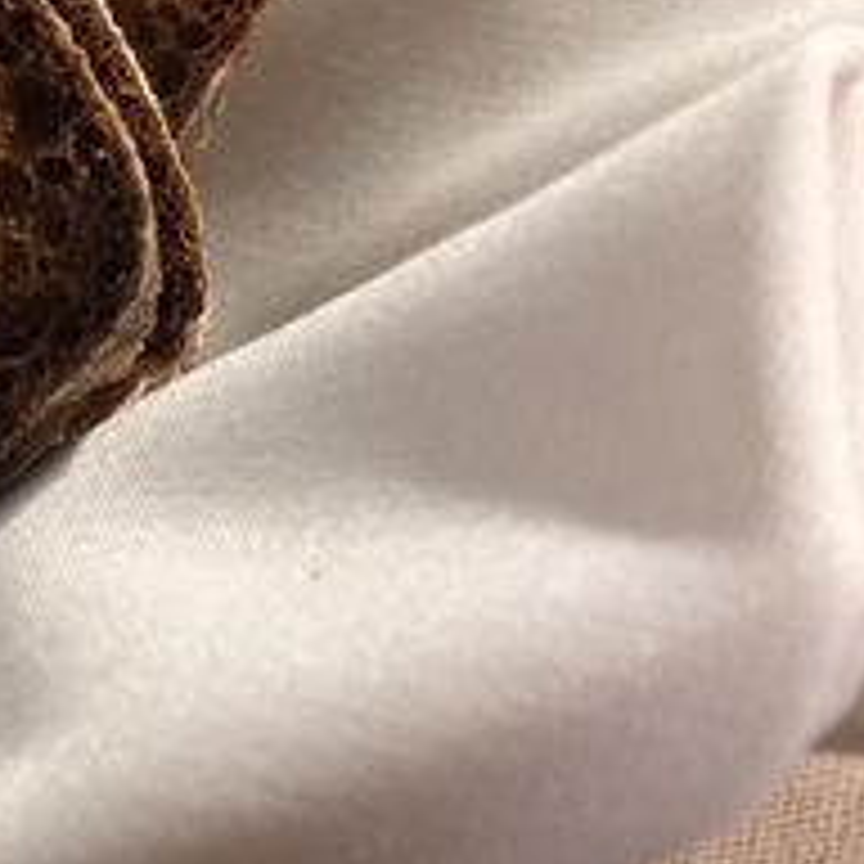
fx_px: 2626
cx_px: -650
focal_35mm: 93
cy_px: 214
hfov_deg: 16.1
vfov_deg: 18.6
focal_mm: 4.15
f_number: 2.2
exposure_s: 1/33
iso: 160
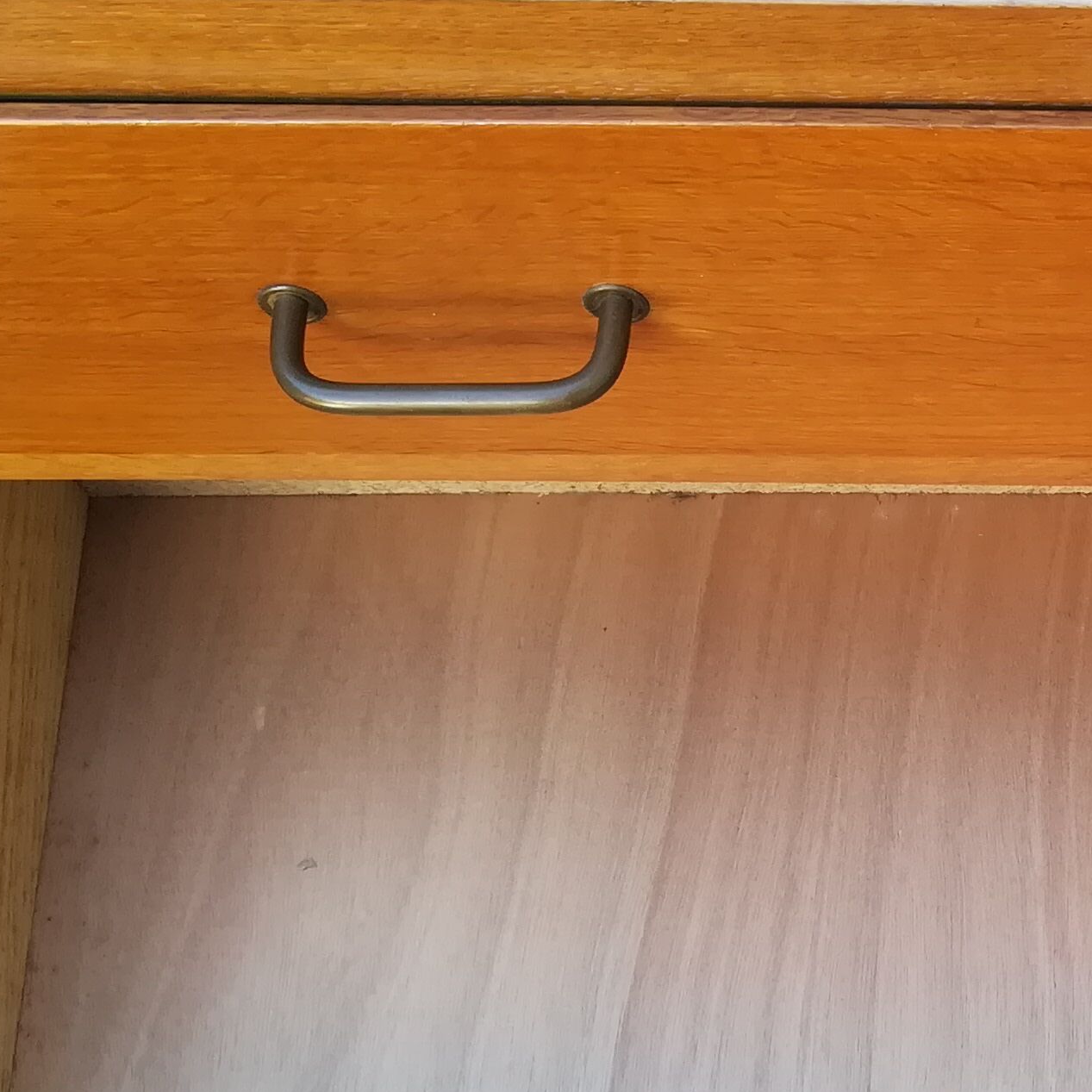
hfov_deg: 22.0
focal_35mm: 72
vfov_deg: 23.6
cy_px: 882
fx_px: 2570
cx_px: 1345
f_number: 2.2
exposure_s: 1/50
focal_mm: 3.83
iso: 80
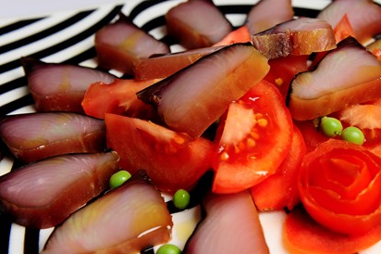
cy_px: 147
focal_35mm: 73
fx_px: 772
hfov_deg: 27.5
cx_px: 262
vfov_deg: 18.6
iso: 200
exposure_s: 1/100
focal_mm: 50
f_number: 7.1
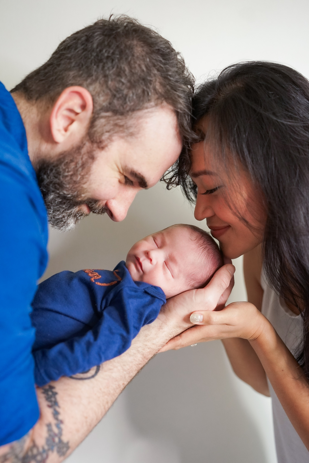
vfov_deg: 54.4
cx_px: 154
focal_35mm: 35
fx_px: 451
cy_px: 232
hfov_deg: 37.9
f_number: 2.2
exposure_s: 1/200
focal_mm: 35
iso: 1250
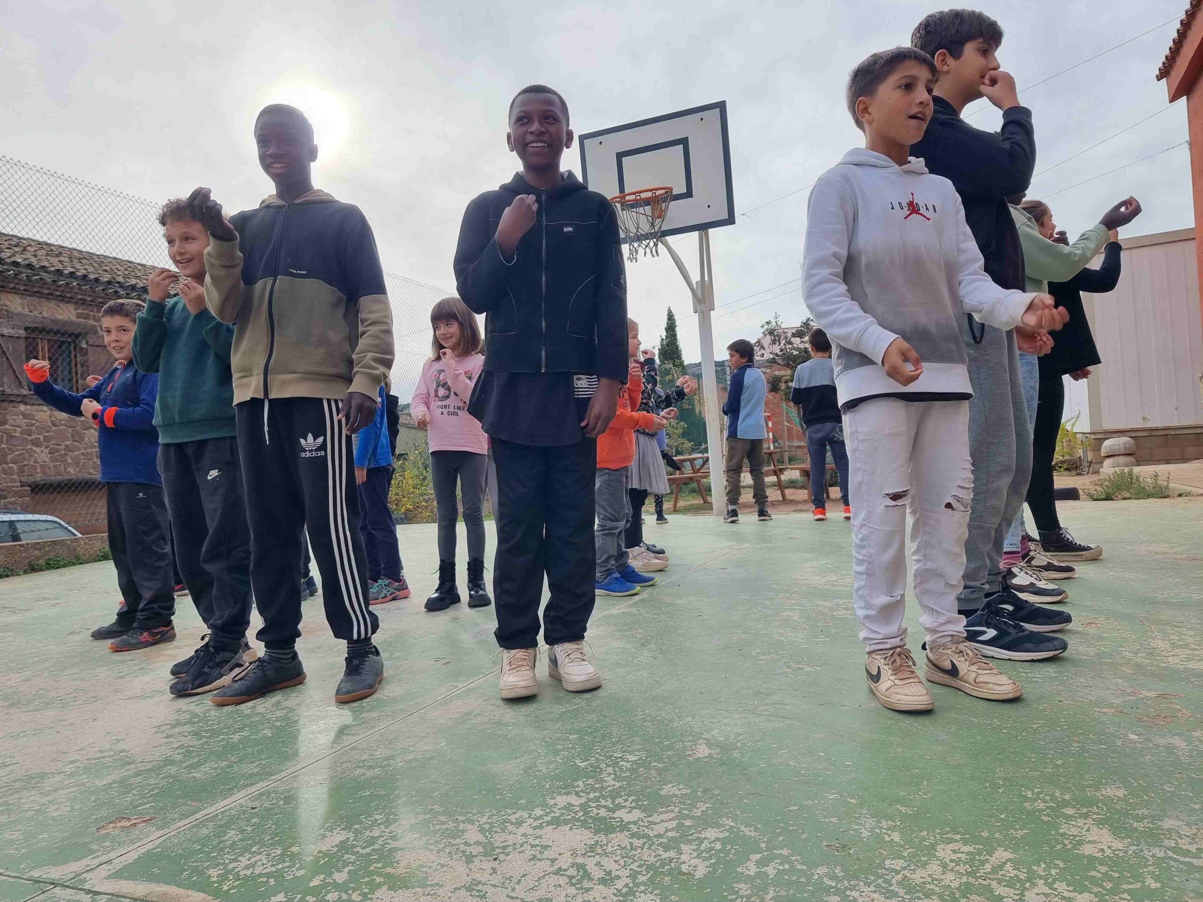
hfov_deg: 71.6
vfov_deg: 56.8
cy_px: 451
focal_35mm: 24
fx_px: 834
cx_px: 602
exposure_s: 1/362
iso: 50
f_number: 1.8
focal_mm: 6.7
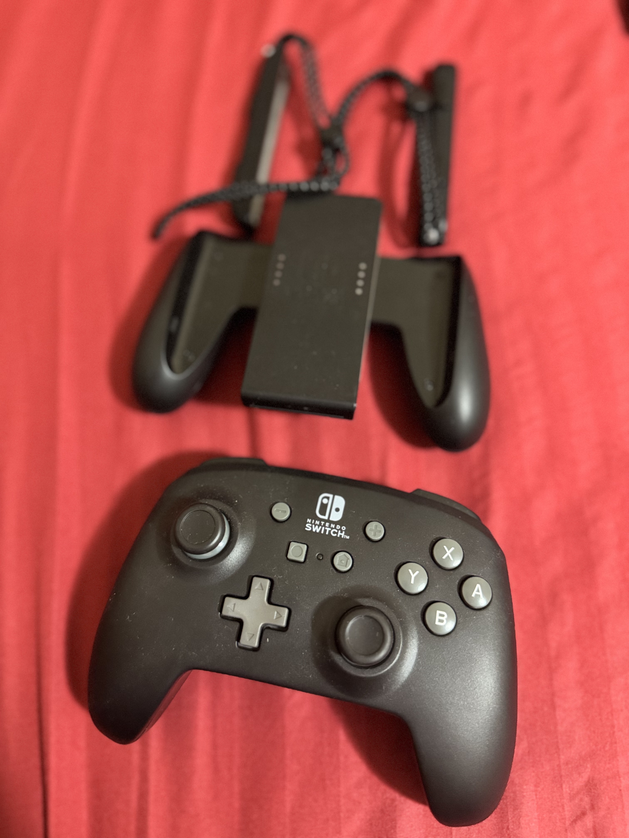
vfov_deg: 71.6
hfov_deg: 56.8
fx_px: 581
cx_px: 314
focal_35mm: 24
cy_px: 419
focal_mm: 6.76
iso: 1250
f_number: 1.78
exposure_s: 1/30
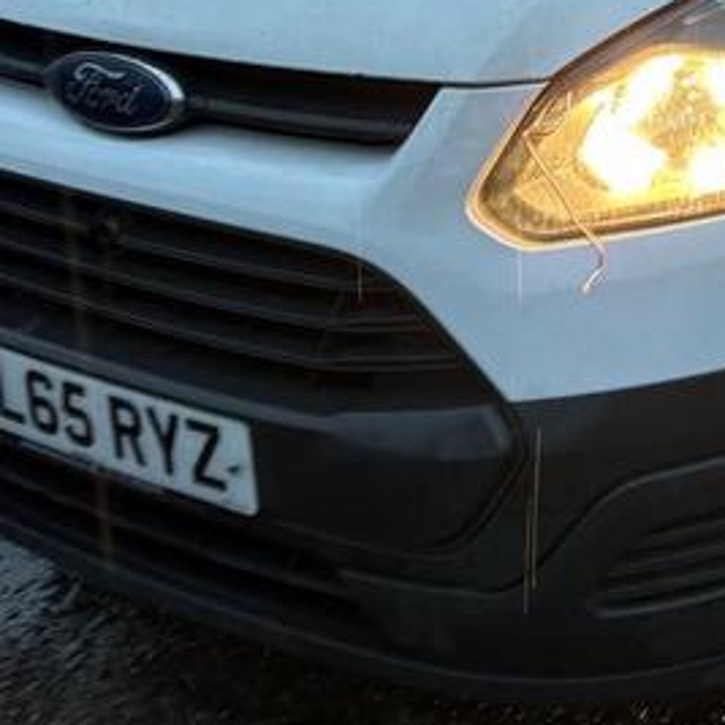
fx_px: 1825
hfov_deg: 22.0
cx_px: 652
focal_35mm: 77
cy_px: -125
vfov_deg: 21.1
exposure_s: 1/50
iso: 100
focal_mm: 5.96
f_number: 1.6
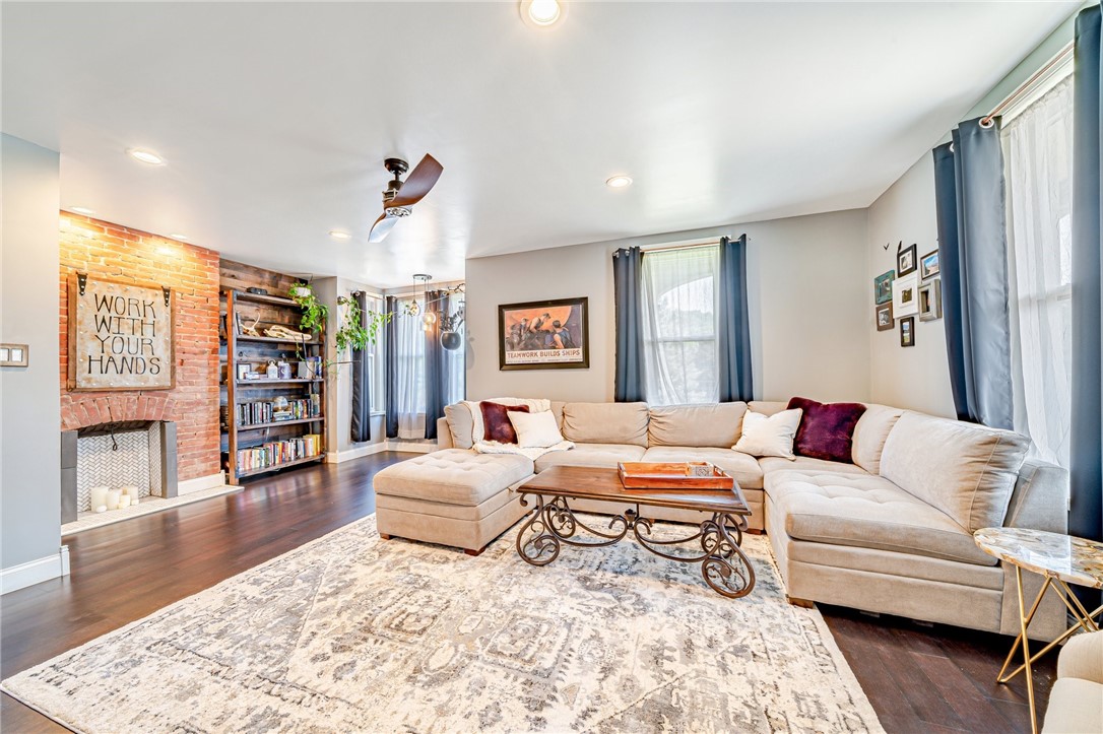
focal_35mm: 12
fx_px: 367
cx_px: 552
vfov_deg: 89.9
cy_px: 367
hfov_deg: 112.6
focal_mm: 12
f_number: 11
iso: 50
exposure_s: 1/10
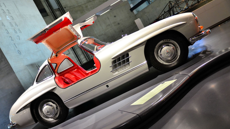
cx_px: 115
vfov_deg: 29.0
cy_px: 69
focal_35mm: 41
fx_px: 250
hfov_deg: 49.4
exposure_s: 1/125
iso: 800
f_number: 3.2
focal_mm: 26
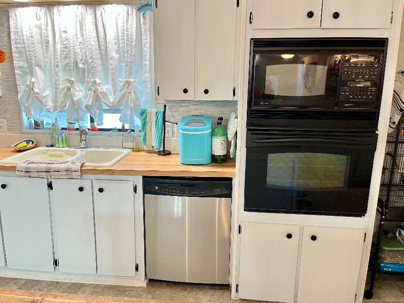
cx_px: 202
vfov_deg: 53.0
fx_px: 303
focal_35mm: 26
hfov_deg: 67.3
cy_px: 152
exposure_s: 1/60
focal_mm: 5.1
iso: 125
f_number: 1.6
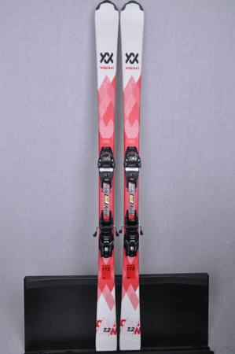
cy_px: 177
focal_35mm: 33
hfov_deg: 39.9
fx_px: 324
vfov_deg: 57.3
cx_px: 118
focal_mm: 22
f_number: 9.5
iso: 3200
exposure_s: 1/125
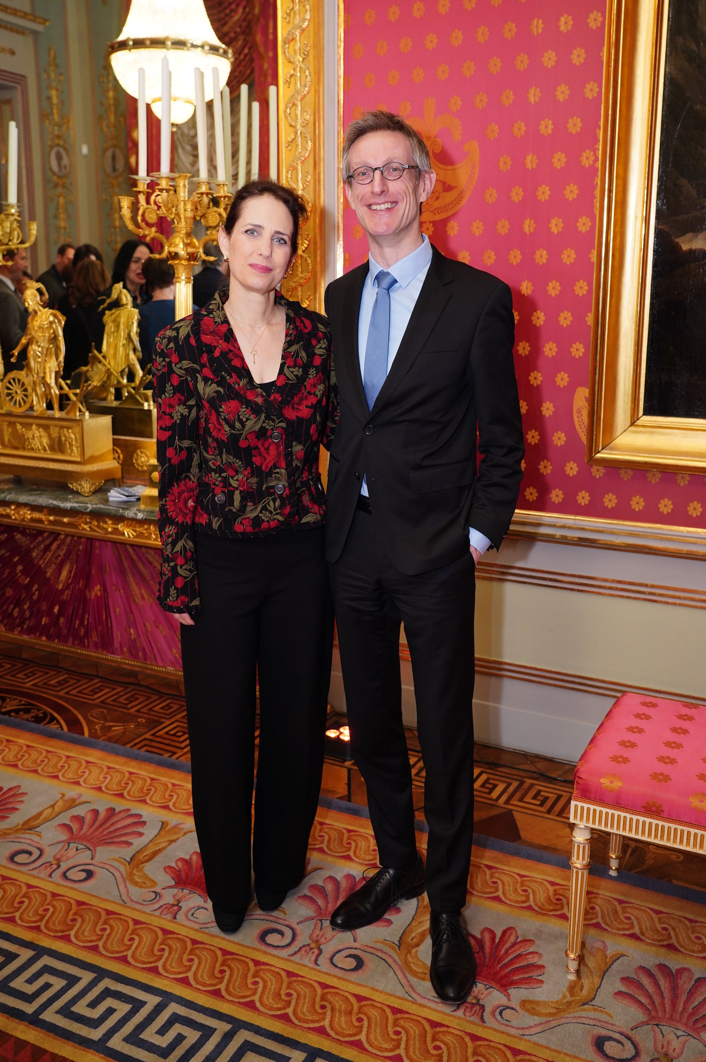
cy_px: 531
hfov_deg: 39.9
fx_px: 972
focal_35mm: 33
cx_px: 353
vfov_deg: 57.3
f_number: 5
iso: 1600
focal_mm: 33
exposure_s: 1/100
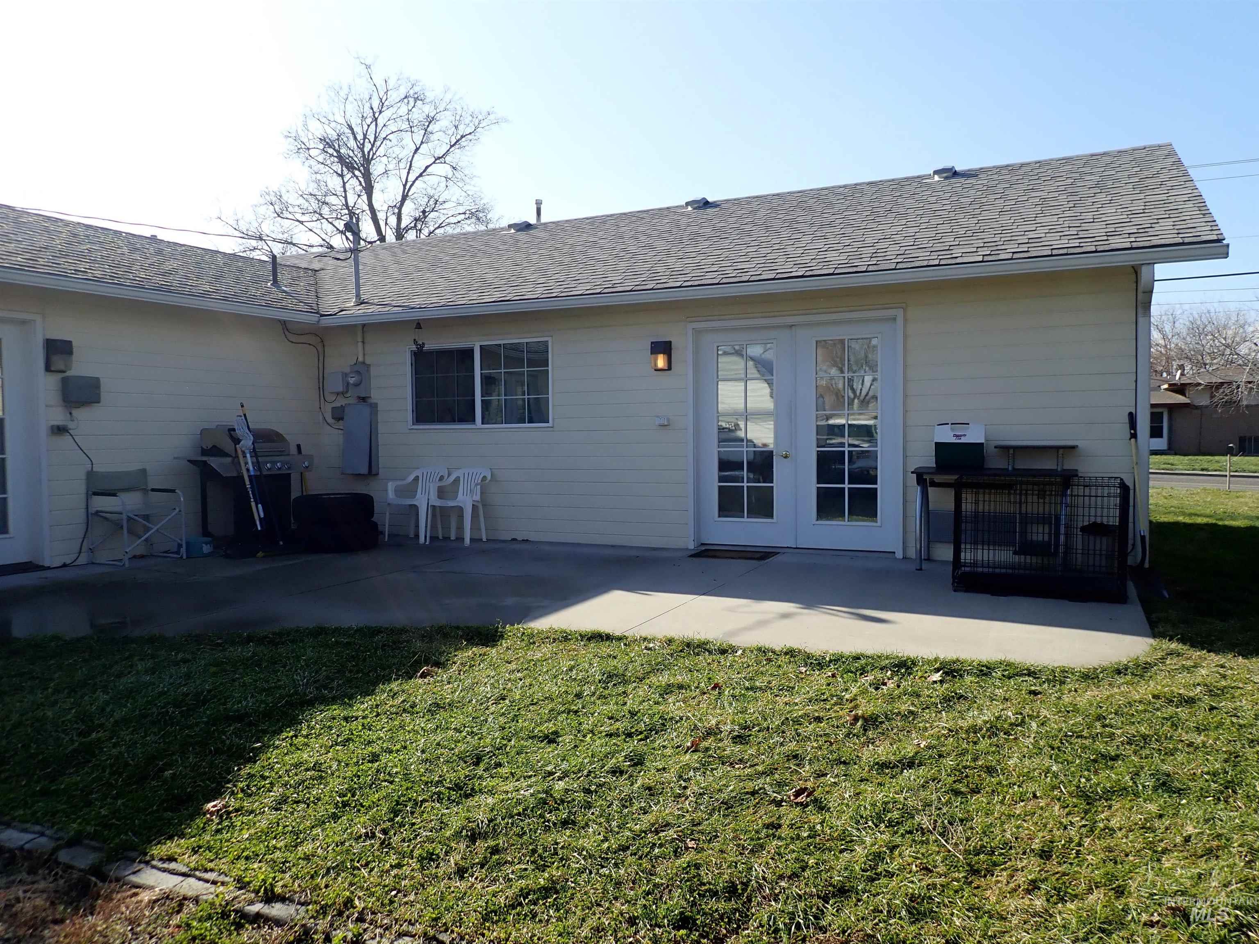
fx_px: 909
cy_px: 472
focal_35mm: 25
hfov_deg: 69.4
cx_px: 630
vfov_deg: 54.9
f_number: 2.8
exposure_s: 1/800
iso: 100
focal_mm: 4.5
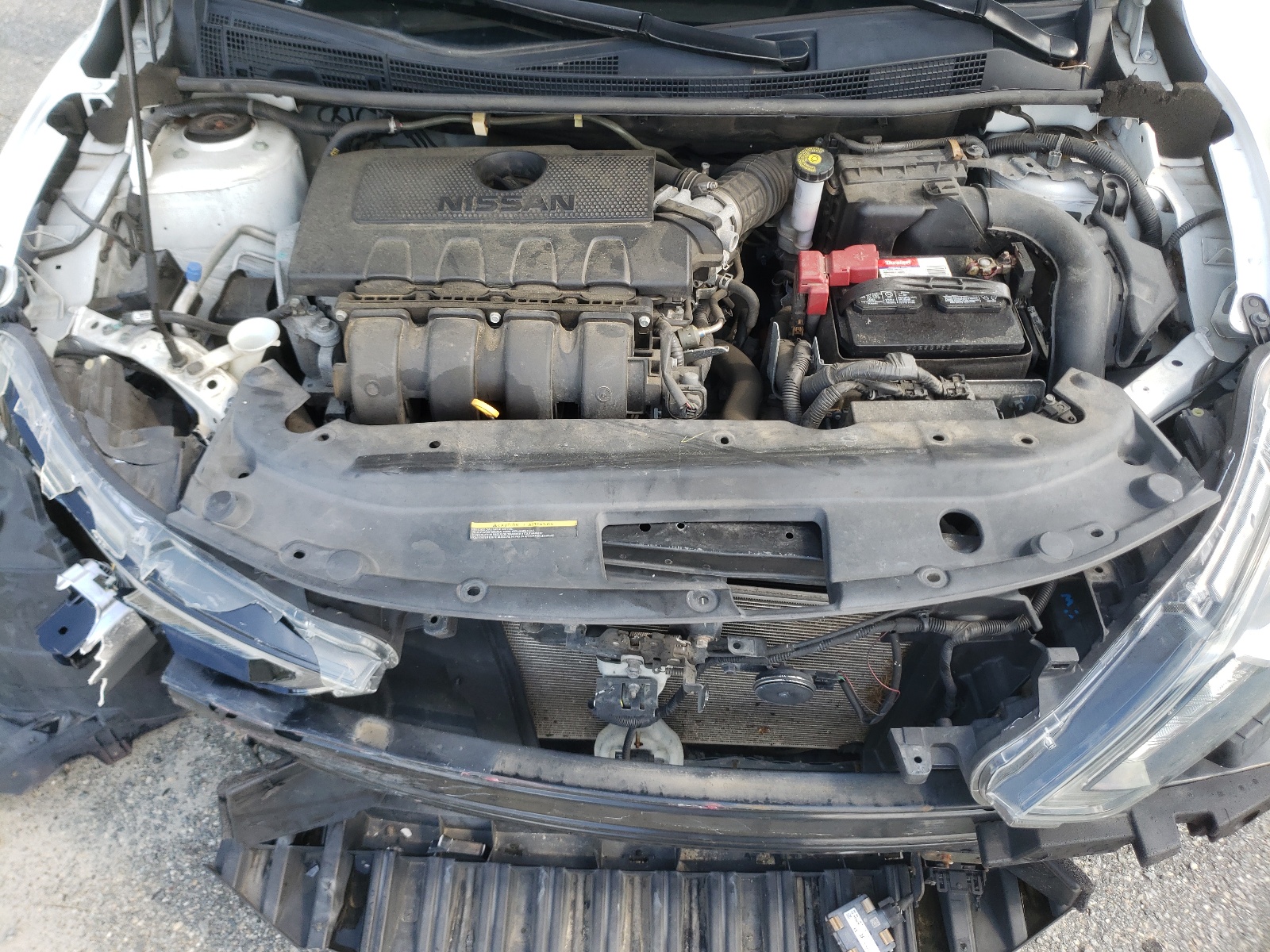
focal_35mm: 26
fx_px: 954
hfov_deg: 67.3
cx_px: 635
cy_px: 476
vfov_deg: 53.1
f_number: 1.5
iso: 50
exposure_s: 1/333
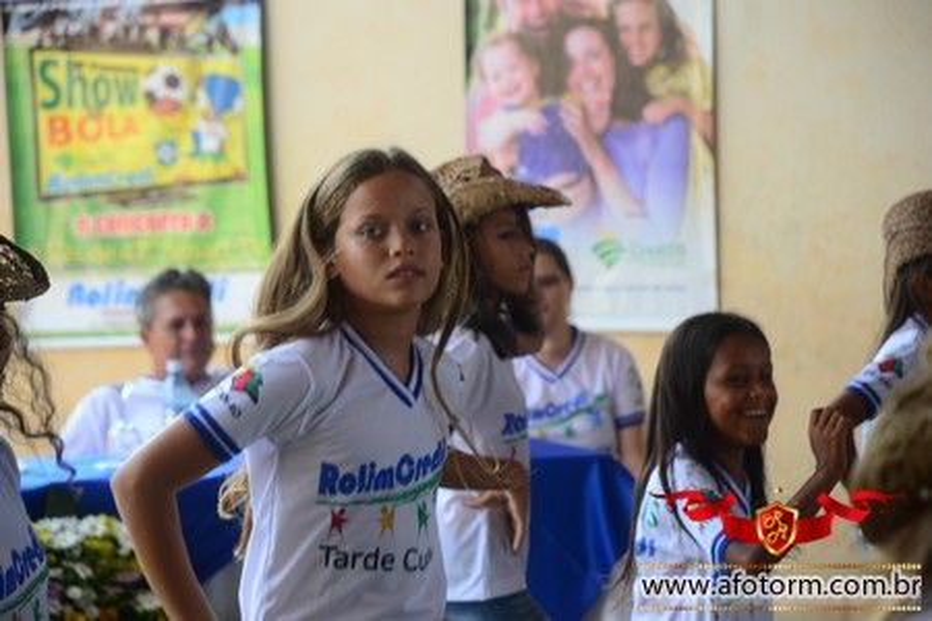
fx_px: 5242
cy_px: 310
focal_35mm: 202
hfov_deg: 10.2
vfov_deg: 6.8
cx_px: 466
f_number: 7.1
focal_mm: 135
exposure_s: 1/160
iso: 400
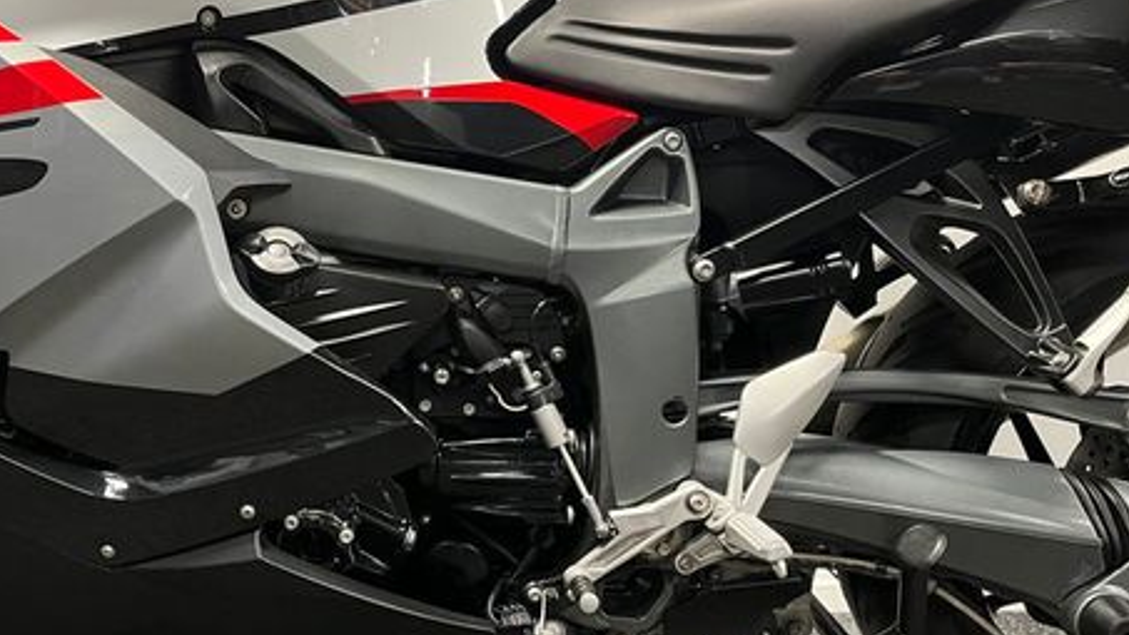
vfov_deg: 29.6
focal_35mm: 40
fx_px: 1198
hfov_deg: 49.7
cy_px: 256
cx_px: 391
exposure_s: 1/50
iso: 400
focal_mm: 5.1
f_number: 1.6
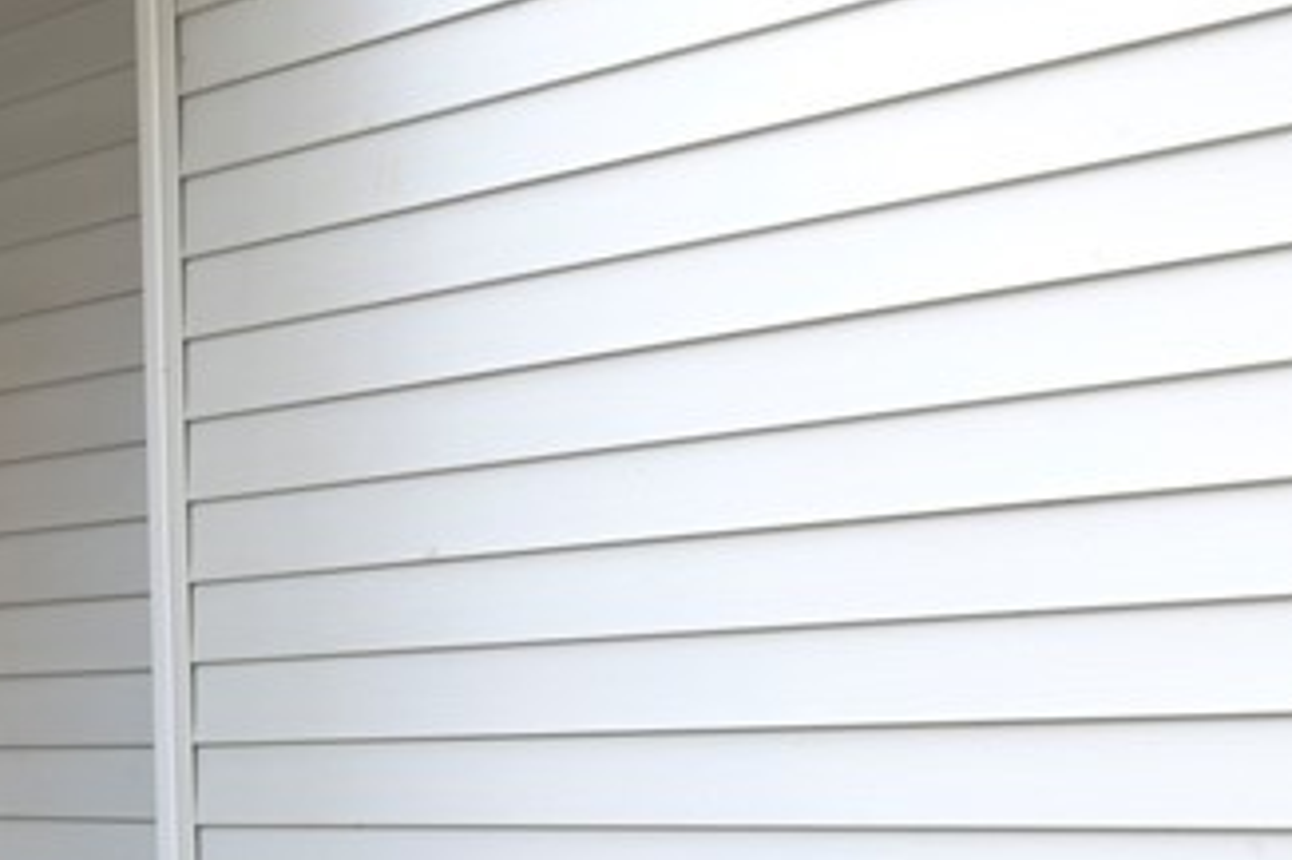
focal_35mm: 80
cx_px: -301
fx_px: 2870
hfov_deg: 23.0
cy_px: 761
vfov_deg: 16.8
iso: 400
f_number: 13
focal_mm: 24
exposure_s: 1/1.6
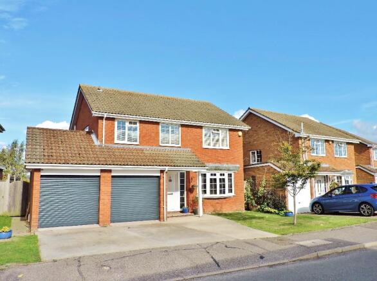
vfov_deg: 49.6
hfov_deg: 63.5
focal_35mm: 28
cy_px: 140
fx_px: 304
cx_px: 188
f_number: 3.1
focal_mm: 5
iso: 100
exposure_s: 1/1000
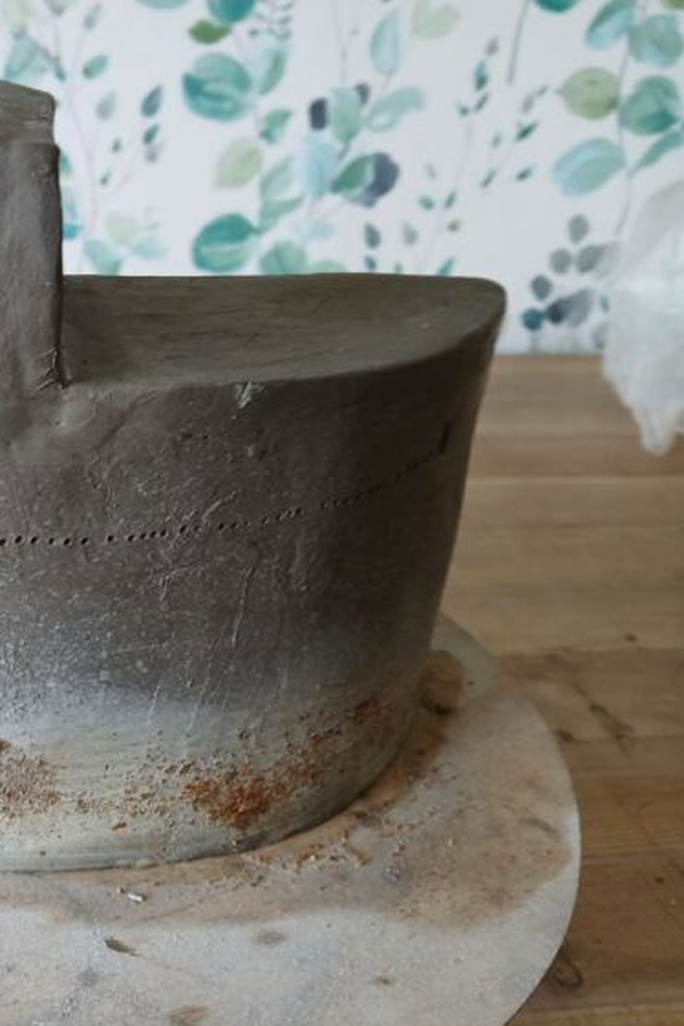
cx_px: -13
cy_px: 521
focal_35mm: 37
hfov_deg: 32.8
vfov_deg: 51.9
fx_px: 1054
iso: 100
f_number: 1.8
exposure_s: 1/50
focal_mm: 3.98
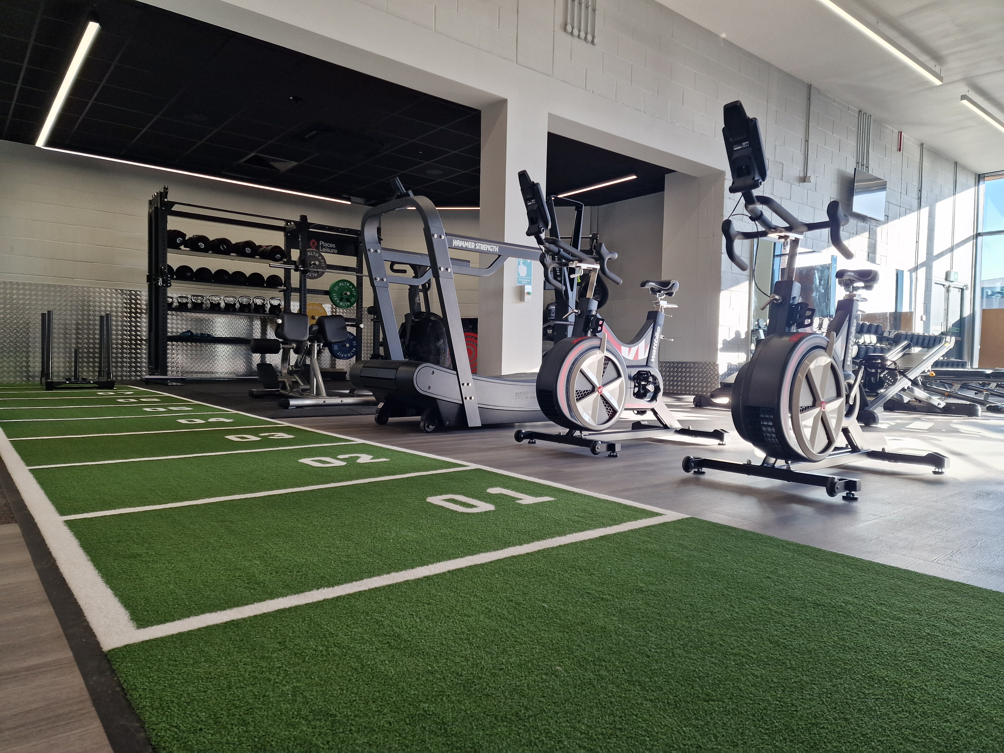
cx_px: 502
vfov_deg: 58.9
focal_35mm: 23
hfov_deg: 73.9
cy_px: 376
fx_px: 667
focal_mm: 6.4
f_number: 1.8
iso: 80
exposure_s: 1/180
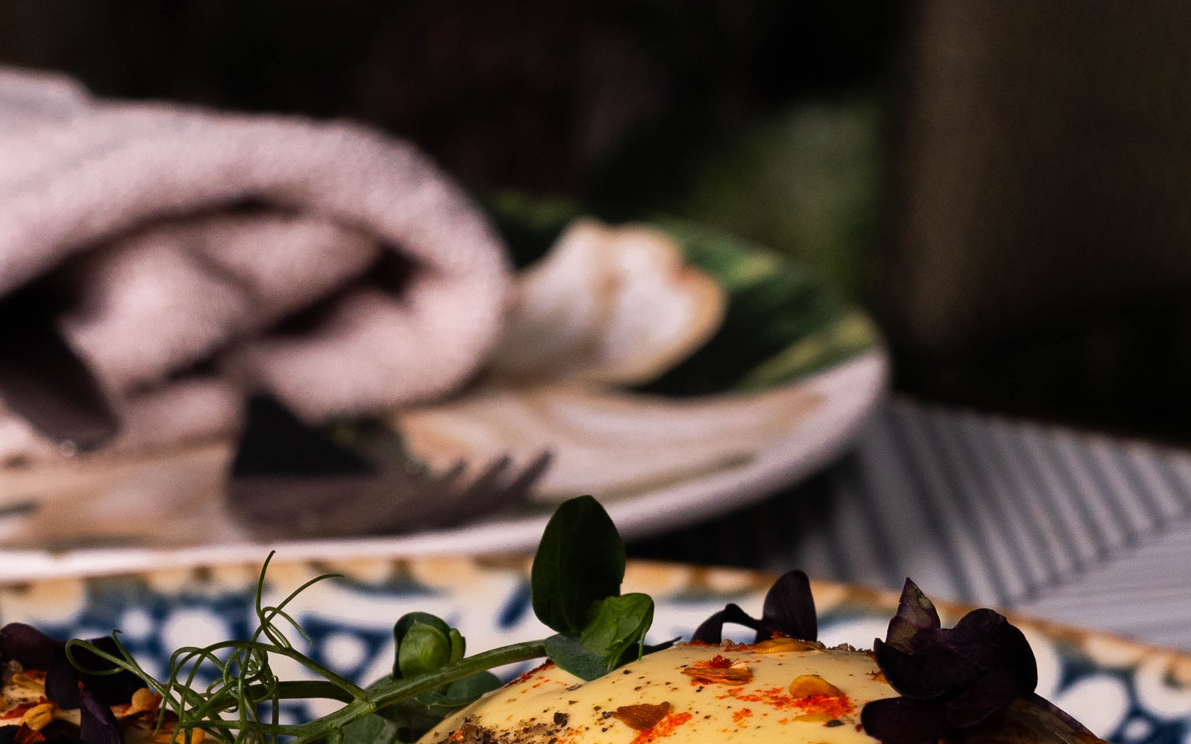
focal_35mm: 107
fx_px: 3473
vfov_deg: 12.2
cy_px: 535
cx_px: 360
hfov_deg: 19.4
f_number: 9
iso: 400
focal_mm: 31
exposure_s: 1/160
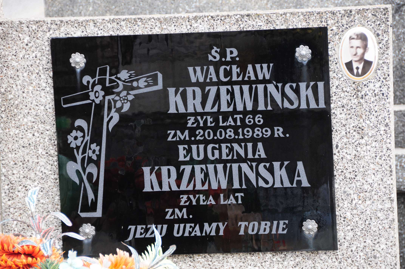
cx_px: 202
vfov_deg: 5.4
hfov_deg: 8.1
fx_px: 2865
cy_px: 134
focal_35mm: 255
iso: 500
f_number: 7.1
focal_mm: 170
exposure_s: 1/125
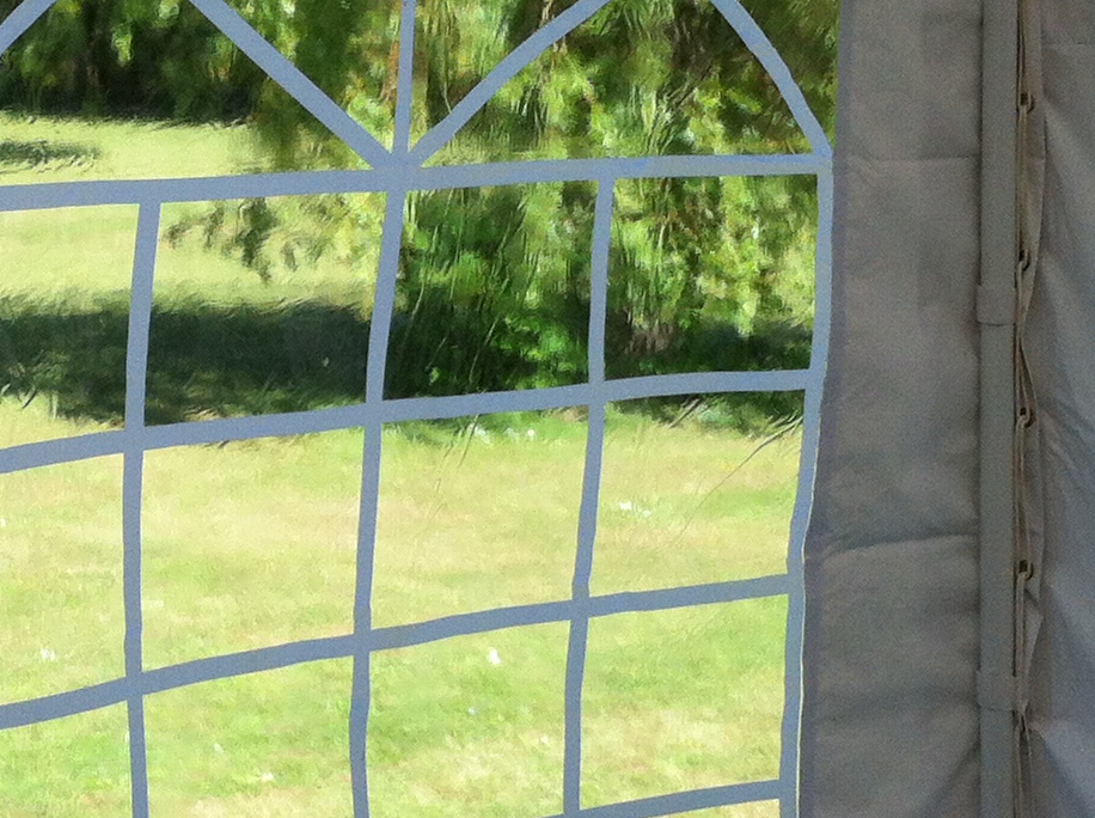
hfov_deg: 19.8
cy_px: 409
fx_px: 3127
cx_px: 312
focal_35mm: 99
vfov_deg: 14.9
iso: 80
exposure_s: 1/711
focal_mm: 3.85
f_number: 2.8
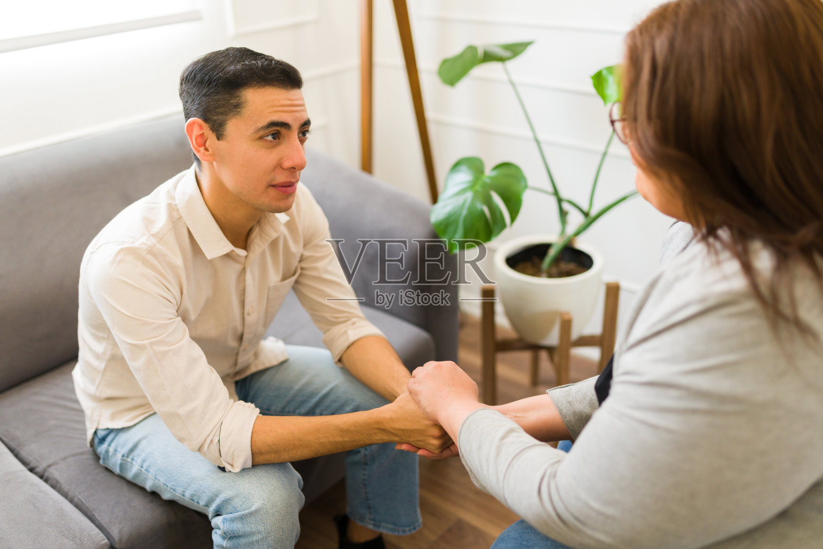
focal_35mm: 35
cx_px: 412
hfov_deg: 54.4
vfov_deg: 37.9
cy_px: 274
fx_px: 800
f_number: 1.6
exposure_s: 1/160
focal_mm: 35
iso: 500
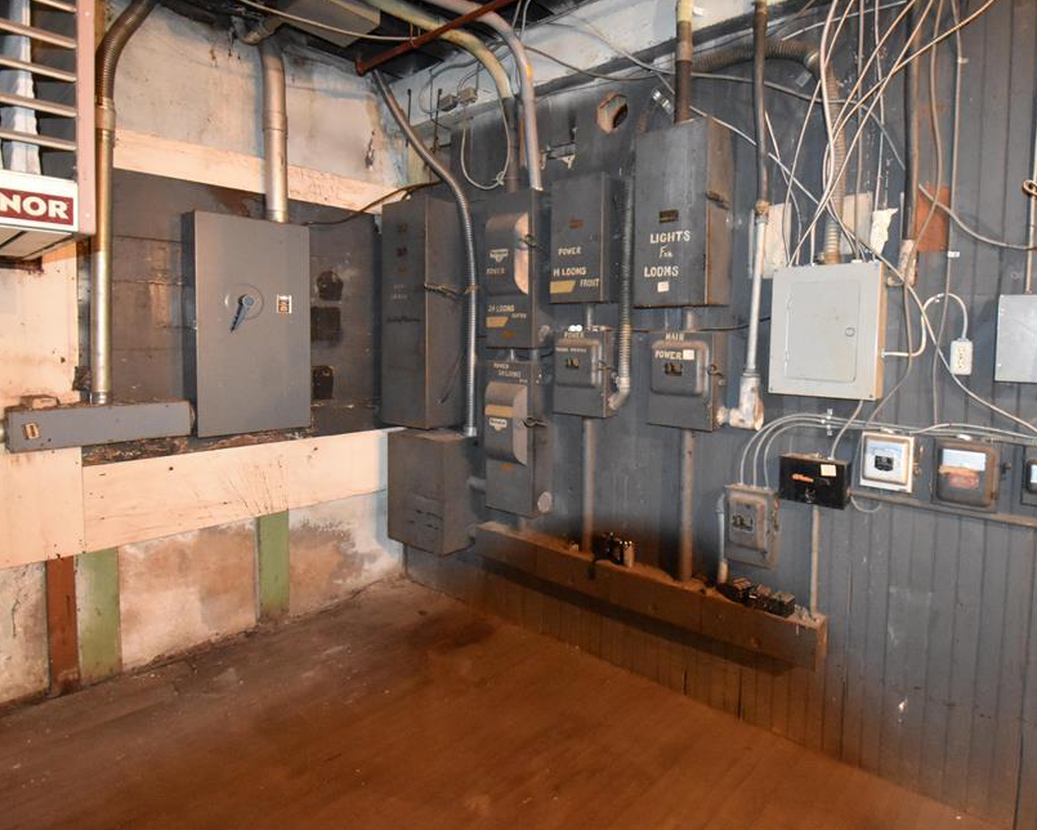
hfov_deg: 82.7
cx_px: 598
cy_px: 379
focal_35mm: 19
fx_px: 583
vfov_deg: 70.7
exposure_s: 1/60
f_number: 3.5
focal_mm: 10
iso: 6400
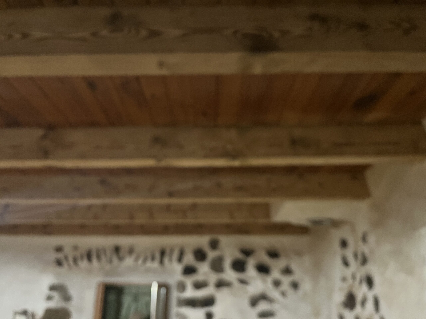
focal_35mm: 26
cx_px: 213
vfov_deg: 53.1
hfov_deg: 67.3
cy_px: 160
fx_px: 320
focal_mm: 5.1
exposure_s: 1/25
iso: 800
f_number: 1.6
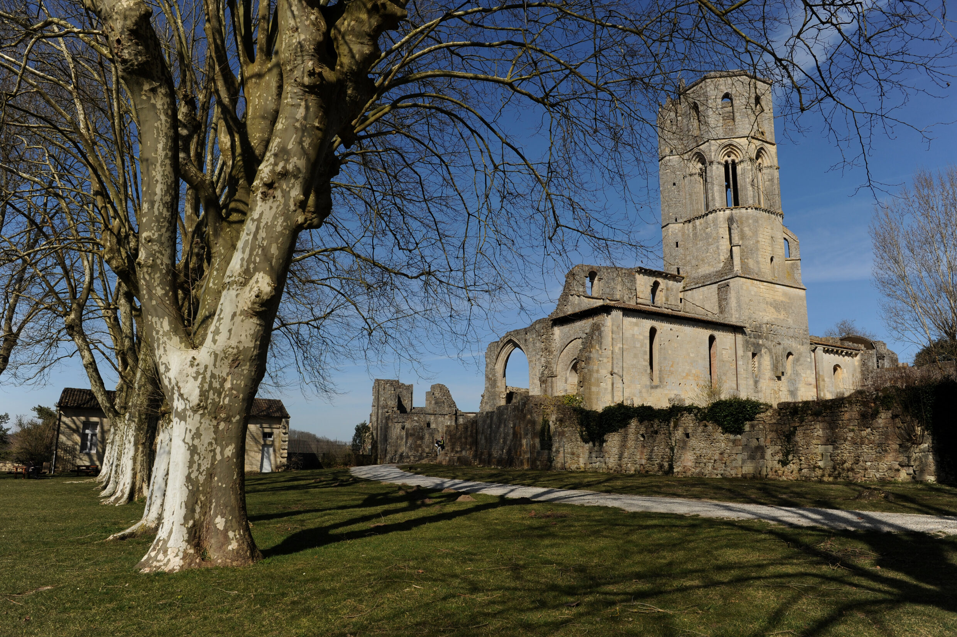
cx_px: 478
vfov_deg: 47.9
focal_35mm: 27
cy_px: 318
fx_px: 717
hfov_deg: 67.4
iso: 200
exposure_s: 1/1000
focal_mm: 27
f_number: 7.1
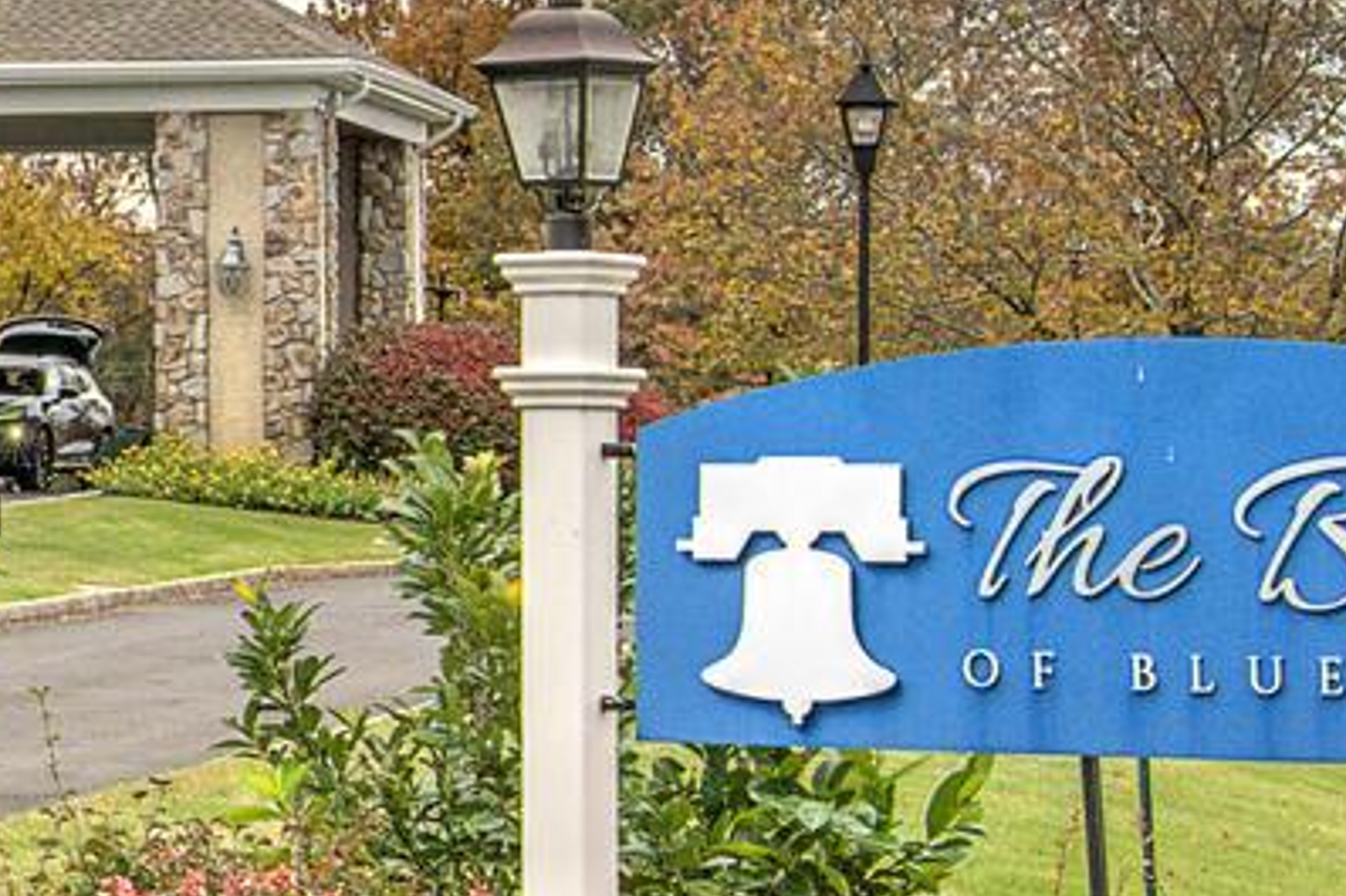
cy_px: 341
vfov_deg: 7.6
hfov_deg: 10.5
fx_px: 6727
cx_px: -1289
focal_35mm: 180
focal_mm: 35
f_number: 8
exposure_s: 1/250
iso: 320
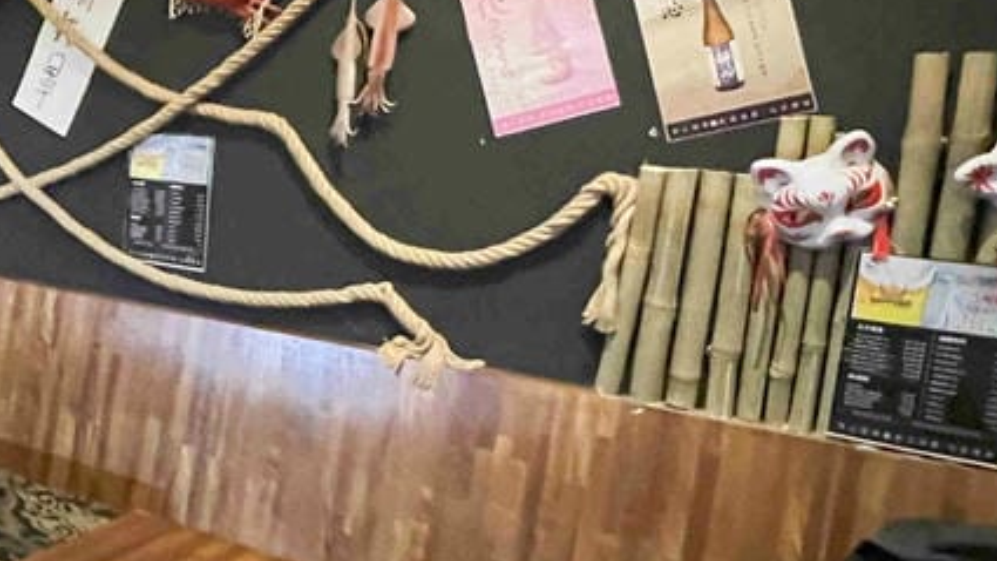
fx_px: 1057
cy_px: 232
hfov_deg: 43.3
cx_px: 0
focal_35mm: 40
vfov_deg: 29.6
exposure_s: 1/40
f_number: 1.8
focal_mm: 1.57
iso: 1250
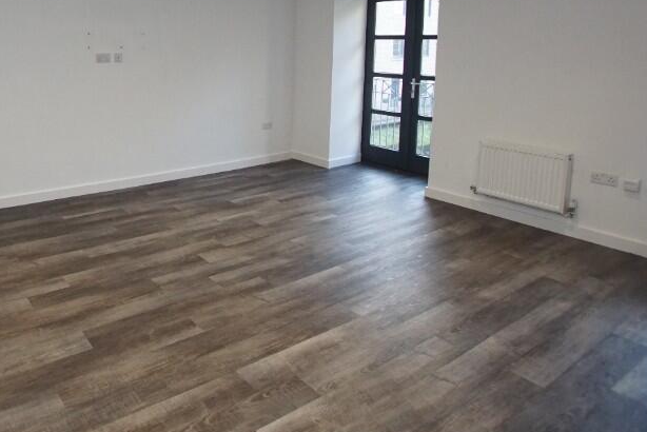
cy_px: 142
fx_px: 449
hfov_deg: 65.3
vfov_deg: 50.4
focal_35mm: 25
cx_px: 133
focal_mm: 10
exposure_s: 1/160
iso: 1600
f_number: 3.5
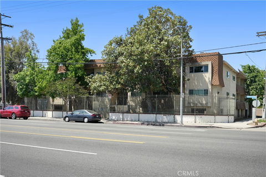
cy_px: 88
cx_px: 133
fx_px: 255
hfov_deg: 55.1
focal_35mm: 34
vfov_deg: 38.4
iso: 400
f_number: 11
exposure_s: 1/40
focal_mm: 34.5
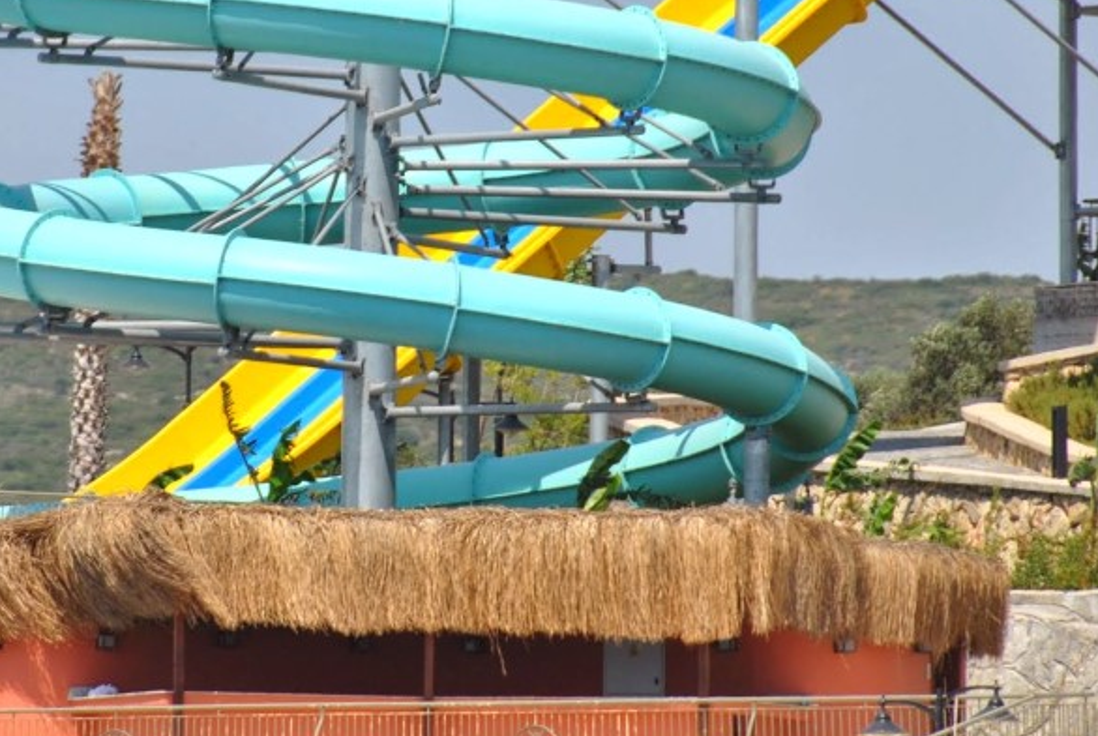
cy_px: 257
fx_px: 17935
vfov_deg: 2.4
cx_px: 348
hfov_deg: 3.5
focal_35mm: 587
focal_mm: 200
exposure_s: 1/1000
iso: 200
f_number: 5.6
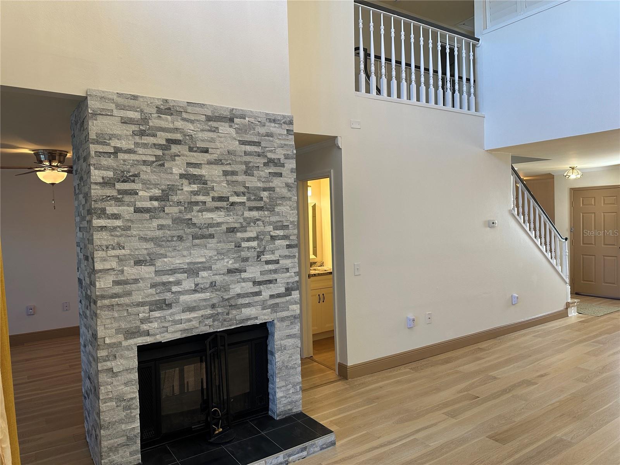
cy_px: 232
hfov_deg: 71.6
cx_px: 310
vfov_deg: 56.8
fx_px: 430
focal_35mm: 24
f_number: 1.78
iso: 125
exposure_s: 1/120
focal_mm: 6.86
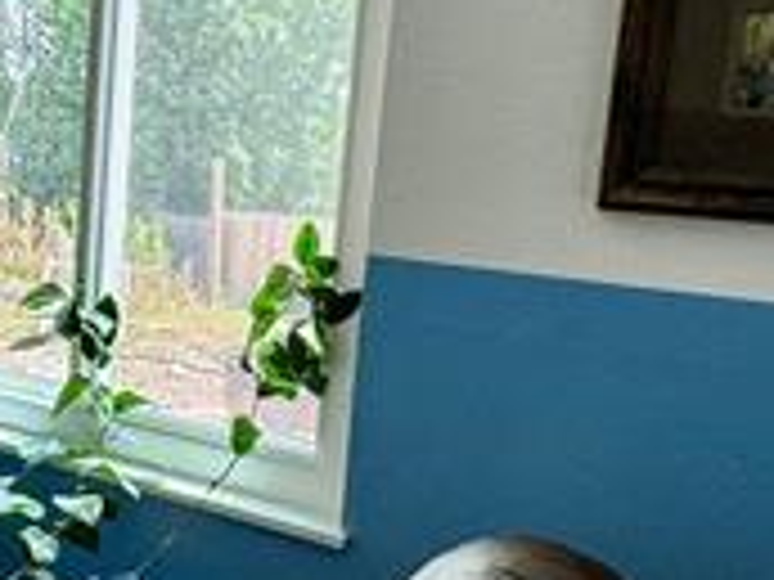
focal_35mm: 52
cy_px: 308
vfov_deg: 28.0
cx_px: 27
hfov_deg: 34.0
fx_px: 1163
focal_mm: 2.22
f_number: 2.2
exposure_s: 1/120
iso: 80
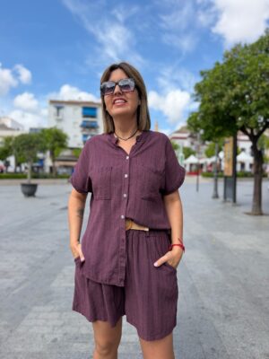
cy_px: 180
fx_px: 249
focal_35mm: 24
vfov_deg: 71.6
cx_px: 134
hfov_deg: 56.8
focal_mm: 6.76
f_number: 1.78
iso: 100
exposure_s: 1/3279
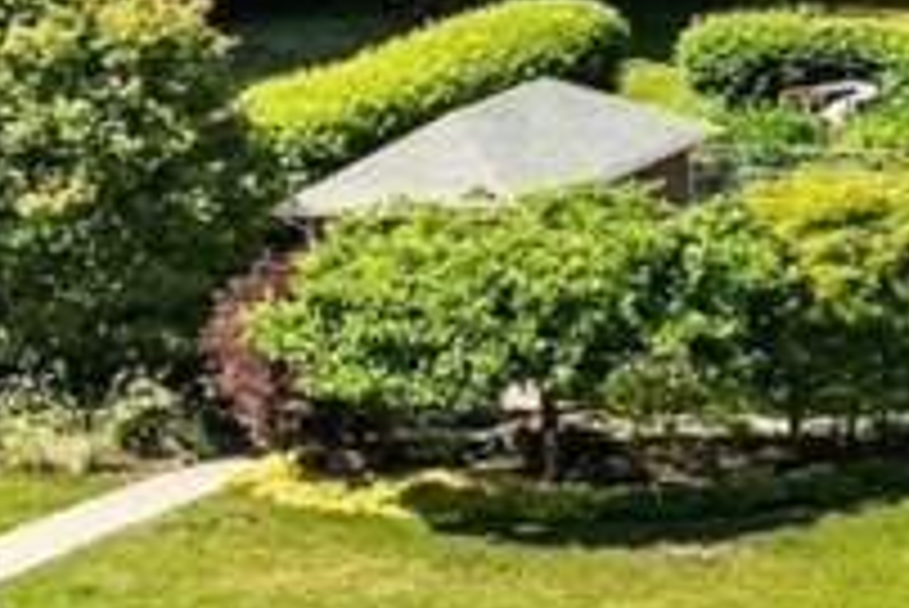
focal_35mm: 173
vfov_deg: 7.9
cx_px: 2340
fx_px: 4371
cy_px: 284
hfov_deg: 10.0
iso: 110
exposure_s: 1/1600
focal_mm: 12.29
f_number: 2.8
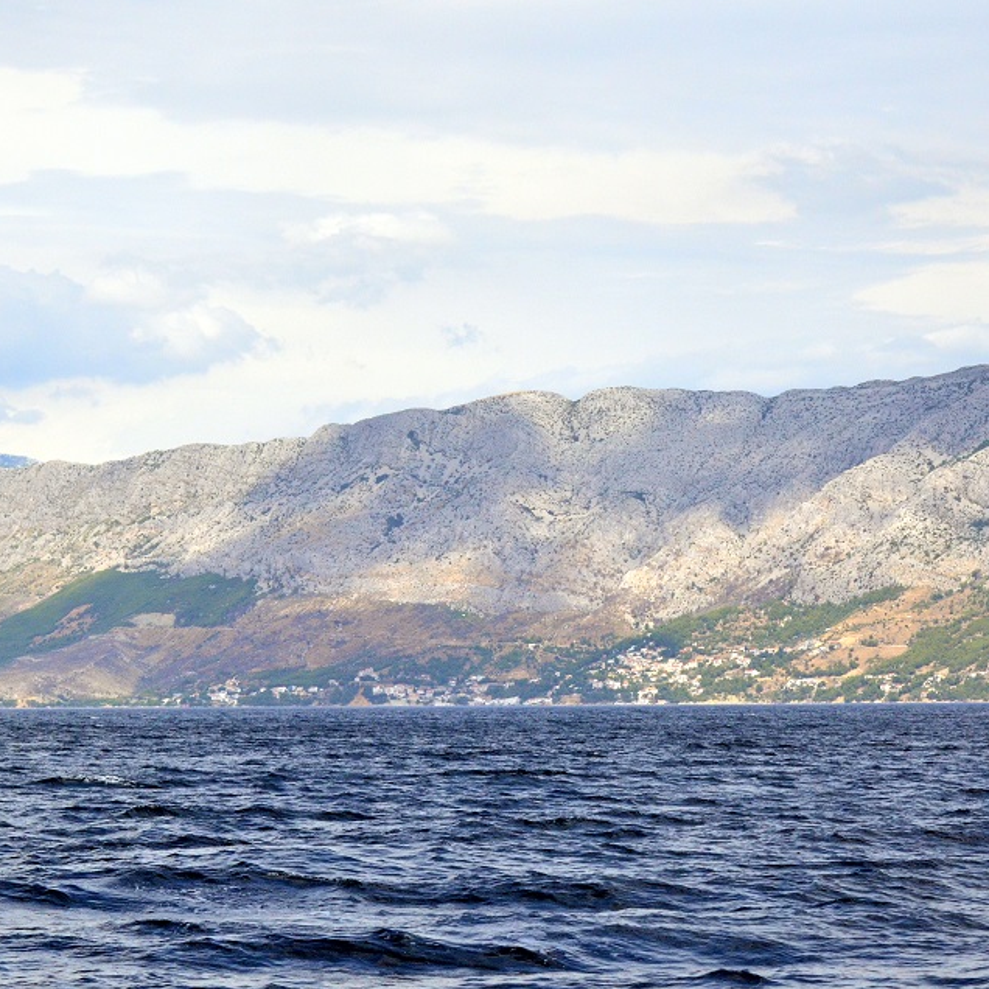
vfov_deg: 12.5
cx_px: 599
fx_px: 4525
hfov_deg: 12.5
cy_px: 490
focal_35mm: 140
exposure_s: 1/8000
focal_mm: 70
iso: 1100
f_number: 5.6
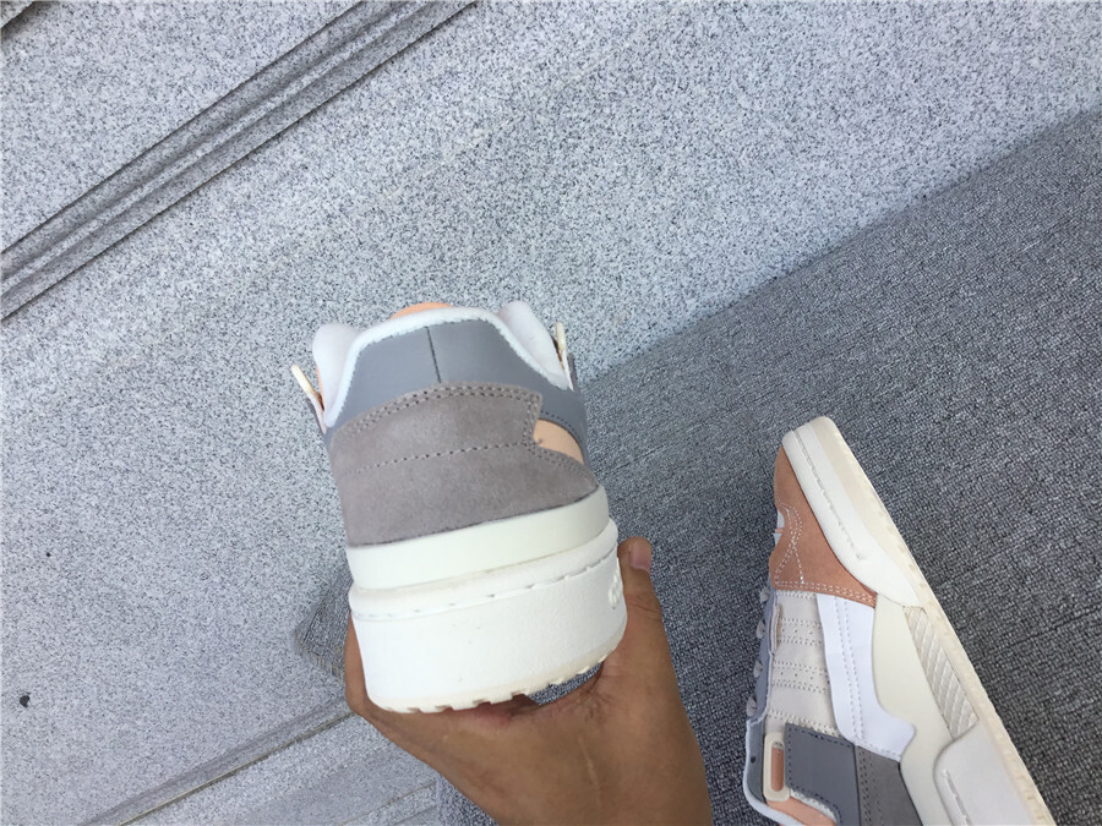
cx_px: 551
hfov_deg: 58.4
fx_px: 987
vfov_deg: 45.4
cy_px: 413
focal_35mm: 31
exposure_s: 1/192
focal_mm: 3.3
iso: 25
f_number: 2.4
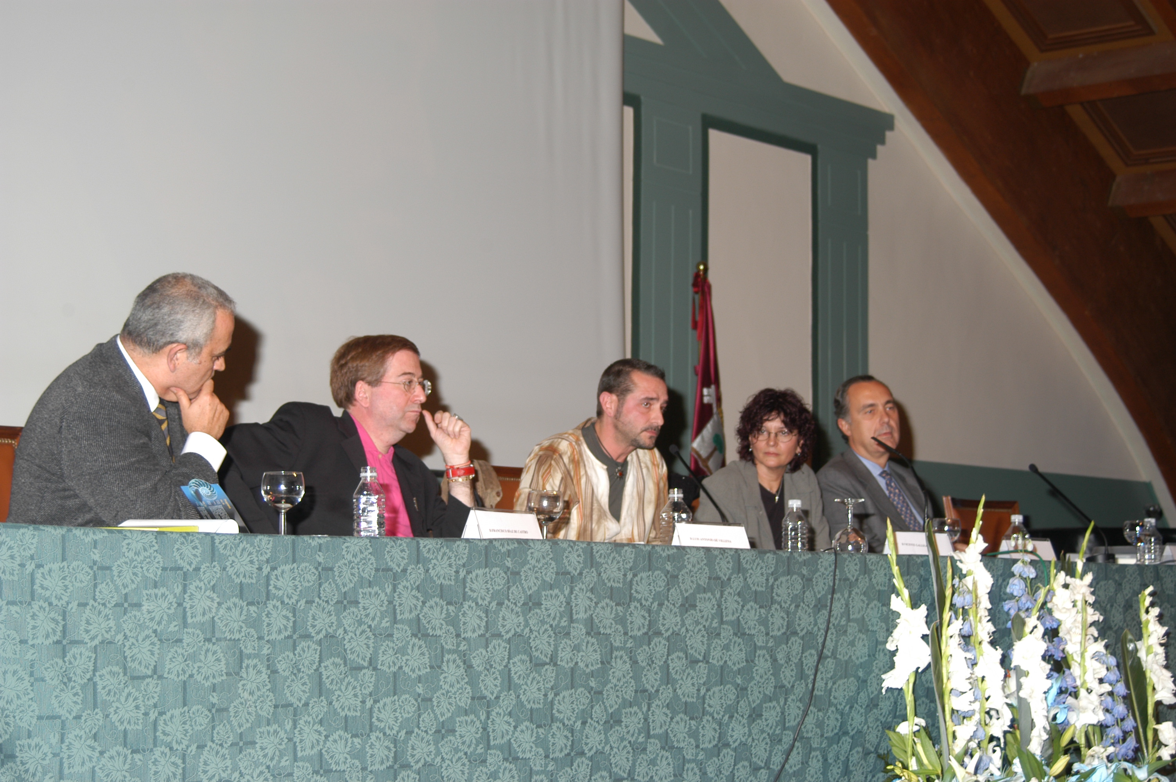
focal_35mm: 60
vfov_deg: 22.6
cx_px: 588
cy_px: 391
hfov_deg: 33.4
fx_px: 1958
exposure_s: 1/80
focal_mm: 40
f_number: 4.5
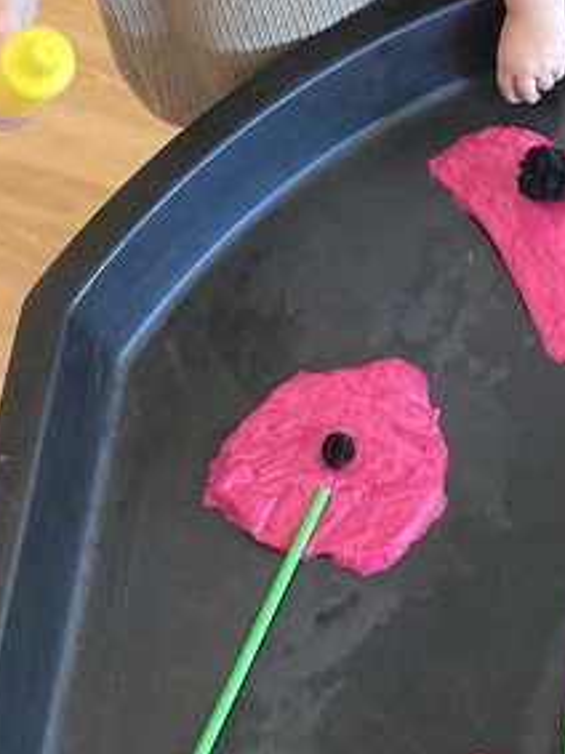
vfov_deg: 25.8
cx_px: 538
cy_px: 67
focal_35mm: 73
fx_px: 1590
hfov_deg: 19.7
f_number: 2.4
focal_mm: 3.3
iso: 400
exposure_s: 1/33
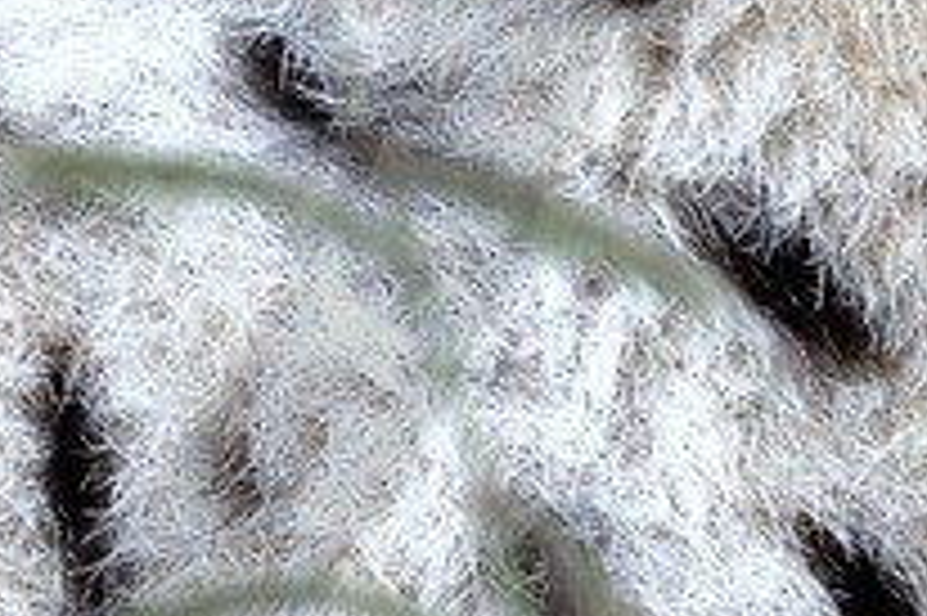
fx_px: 39957
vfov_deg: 0.9
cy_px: -513
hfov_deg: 1.3
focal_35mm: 1553
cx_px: -1206
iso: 400
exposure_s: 1/400
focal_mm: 200
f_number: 8
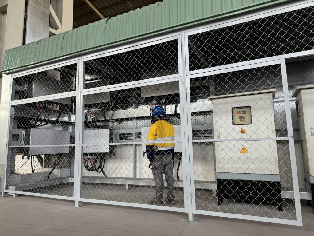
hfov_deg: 71.6
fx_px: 218
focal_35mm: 24
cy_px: 118
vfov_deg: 56.8
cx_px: 157
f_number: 1.78
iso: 64
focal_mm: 6.86
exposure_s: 1/100
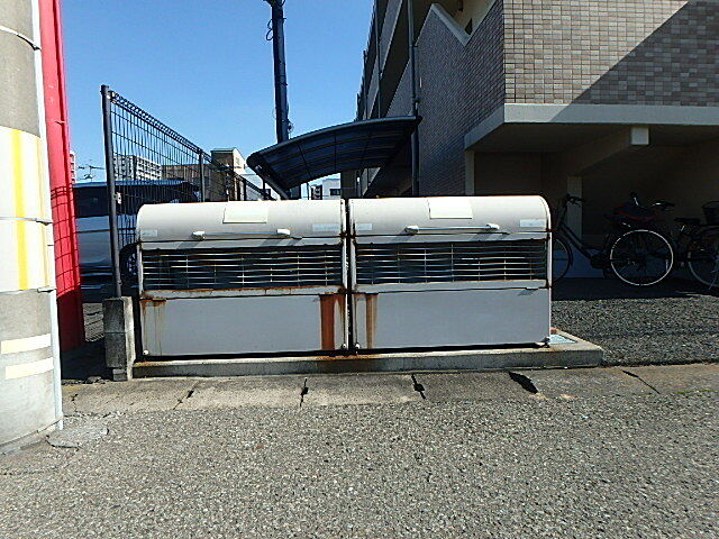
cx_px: 360
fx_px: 436
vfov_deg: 63.4
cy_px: 270
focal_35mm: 21
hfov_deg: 79.0
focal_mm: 3.7
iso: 125
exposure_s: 1/400
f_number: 6
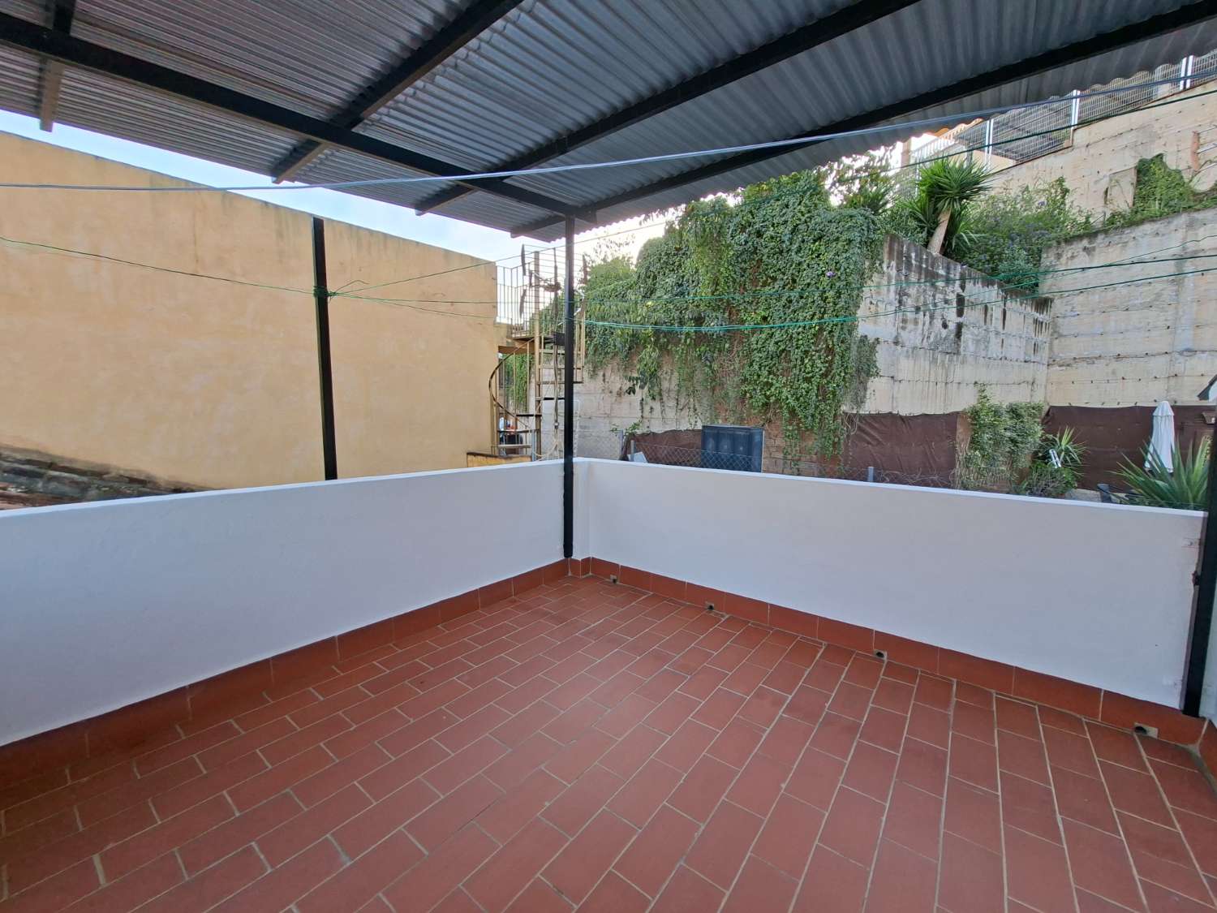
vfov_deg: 89.9
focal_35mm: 13
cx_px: 608
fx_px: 457
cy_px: 456
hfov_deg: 106.2
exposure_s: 1/120
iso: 40
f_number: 2.2
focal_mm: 1.74
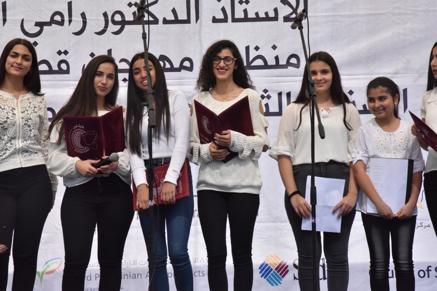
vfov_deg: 12.5
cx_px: 199
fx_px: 1335
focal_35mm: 110
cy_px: 137
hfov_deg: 18.6
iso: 3200
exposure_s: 1/1600
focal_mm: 100
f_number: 20
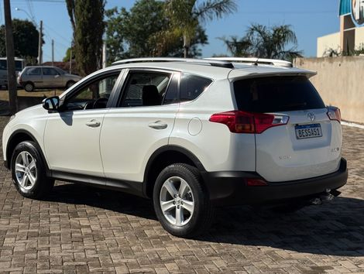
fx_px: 506
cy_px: 137
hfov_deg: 39.6
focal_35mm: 48
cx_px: 182
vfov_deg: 30.3
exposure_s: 1/11364
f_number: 1.78
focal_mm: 6.76
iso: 50
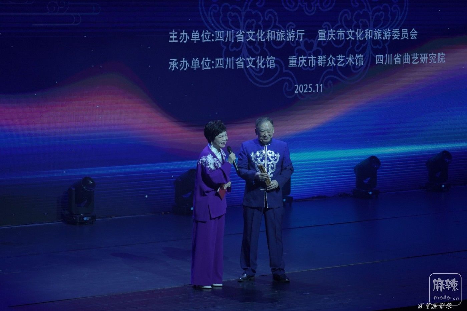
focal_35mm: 105
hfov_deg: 19.5
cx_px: 234
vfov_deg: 13.0
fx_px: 1362
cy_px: 156
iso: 1250
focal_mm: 105
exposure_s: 1/800
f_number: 4
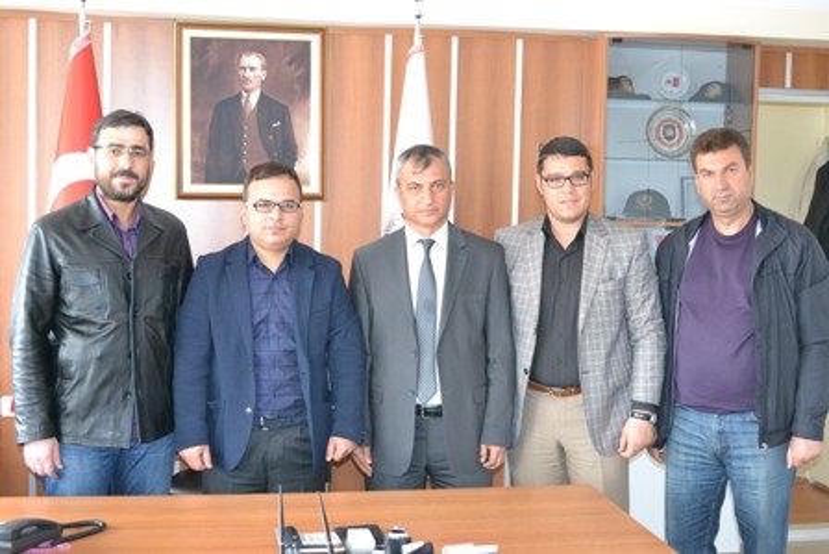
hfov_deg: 41.1
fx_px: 1106
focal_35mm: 48
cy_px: 277
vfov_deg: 28.1
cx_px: 414
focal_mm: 32
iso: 2500
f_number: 4.8
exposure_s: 1/60
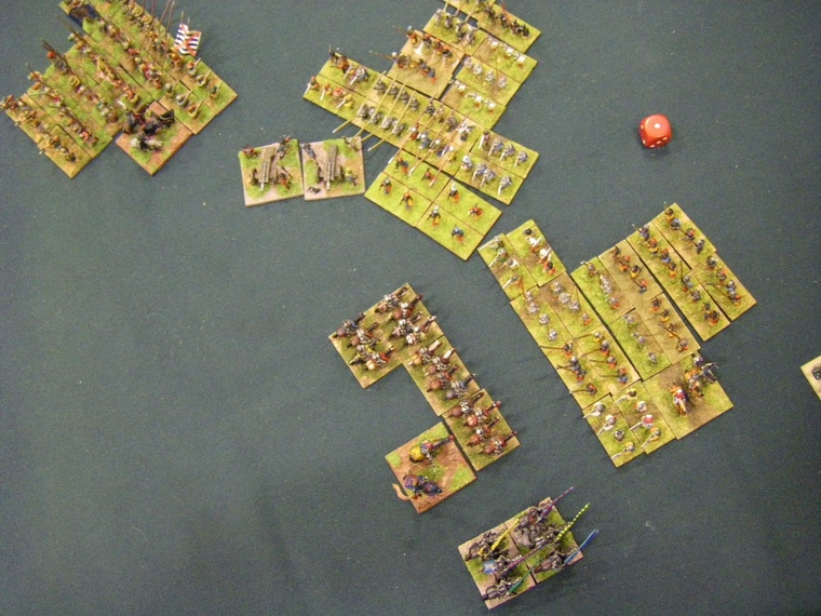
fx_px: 901
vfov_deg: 37.7
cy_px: 308
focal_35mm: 38
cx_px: 410
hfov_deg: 49.0
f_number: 3.5
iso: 800
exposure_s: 1/15
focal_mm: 6.3
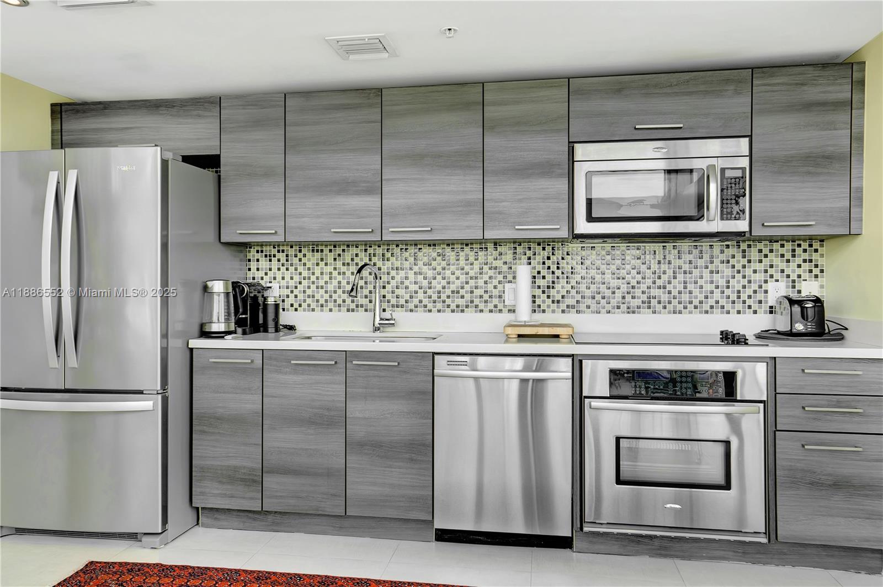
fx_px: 612
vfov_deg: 51.2
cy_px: 294
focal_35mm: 25
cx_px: 442
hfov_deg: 71.6
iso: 400
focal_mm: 25
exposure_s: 1/100
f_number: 8
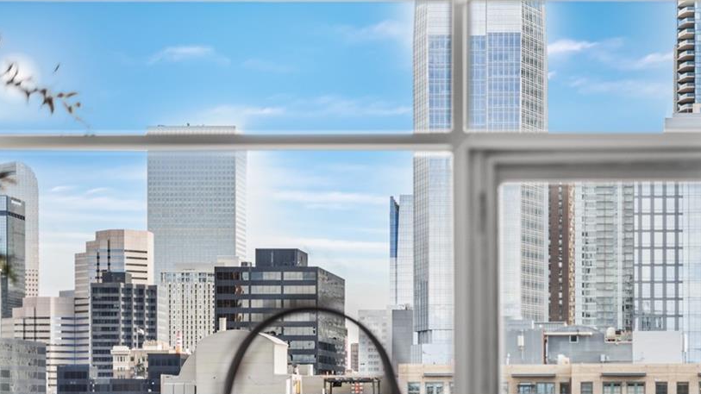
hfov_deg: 20.4
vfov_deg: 11.6
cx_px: 617
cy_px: 411
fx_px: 1914
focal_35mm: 103
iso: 320
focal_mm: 50
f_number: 1.8
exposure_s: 1/100
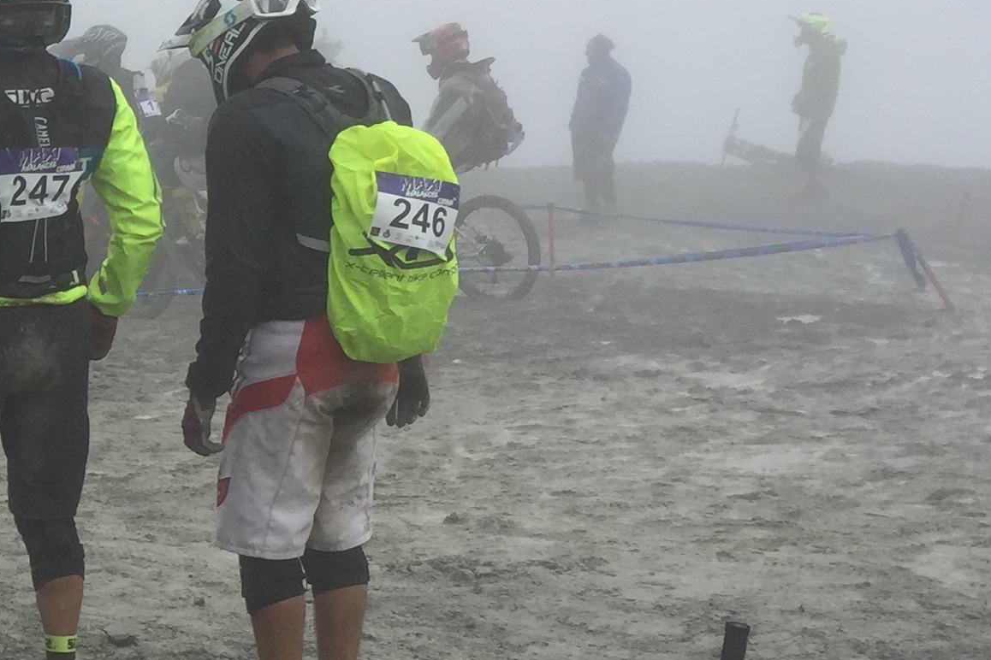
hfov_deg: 21.4
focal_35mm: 85
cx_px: -328
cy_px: 343
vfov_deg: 16.1
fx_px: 2340
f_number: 2.2
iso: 32
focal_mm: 4.15
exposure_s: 1/494
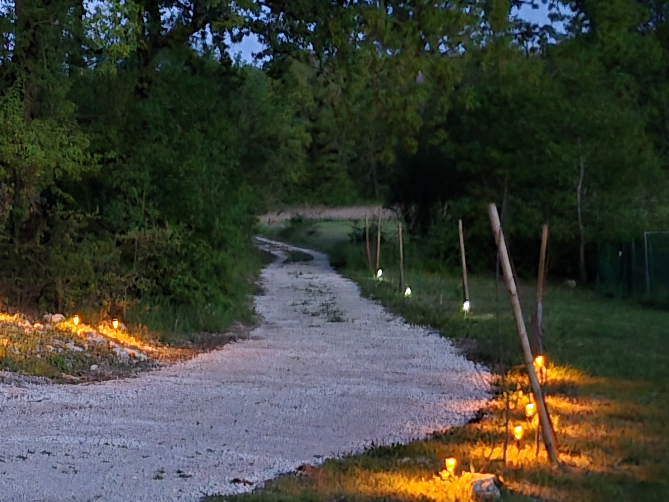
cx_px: -210
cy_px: 299
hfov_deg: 24.7
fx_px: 1314
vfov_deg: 21.6
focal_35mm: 68
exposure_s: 1/6.67
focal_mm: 5.4
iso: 3200
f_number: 1.8
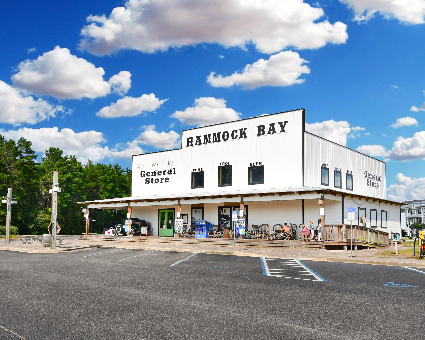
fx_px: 428
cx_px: 236
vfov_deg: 43.4
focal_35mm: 34
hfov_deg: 52.7
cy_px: 171
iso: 200
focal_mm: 20
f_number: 11
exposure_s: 1/500
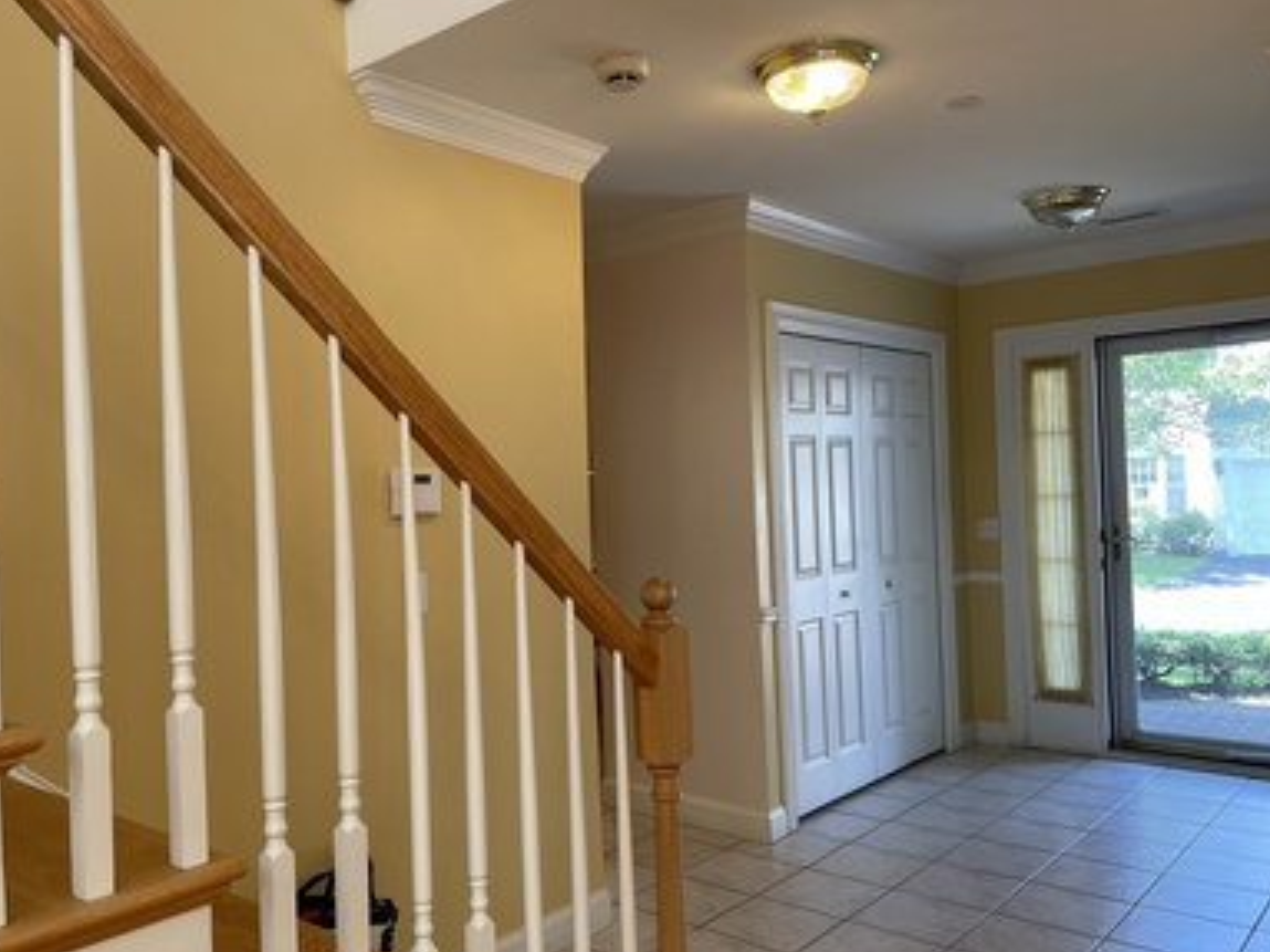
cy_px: 474
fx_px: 1064
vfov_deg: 48.2
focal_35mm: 29
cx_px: 579
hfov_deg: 61.6
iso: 64
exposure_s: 1/120
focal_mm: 4.2
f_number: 1.6
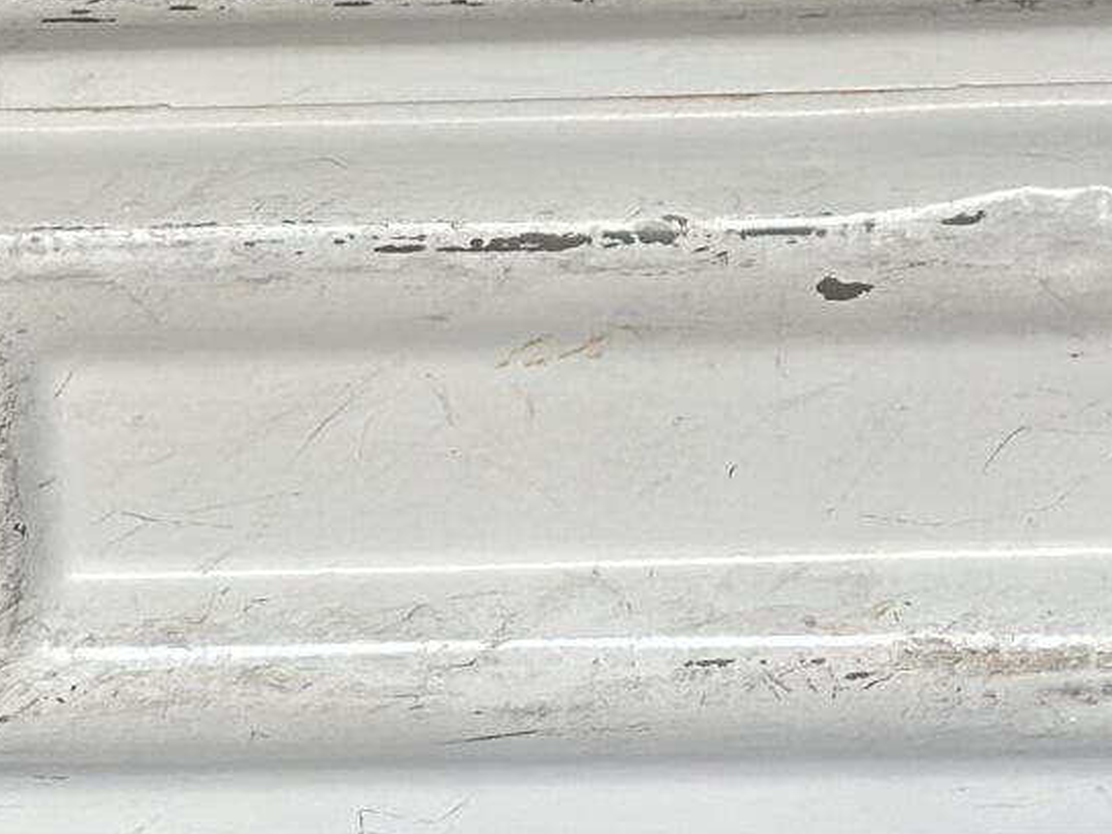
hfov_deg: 8.7
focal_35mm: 226
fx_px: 7260
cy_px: 789
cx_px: -12
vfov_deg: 6.6
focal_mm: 6.86
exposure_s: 1/121
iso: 125
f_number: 1.78
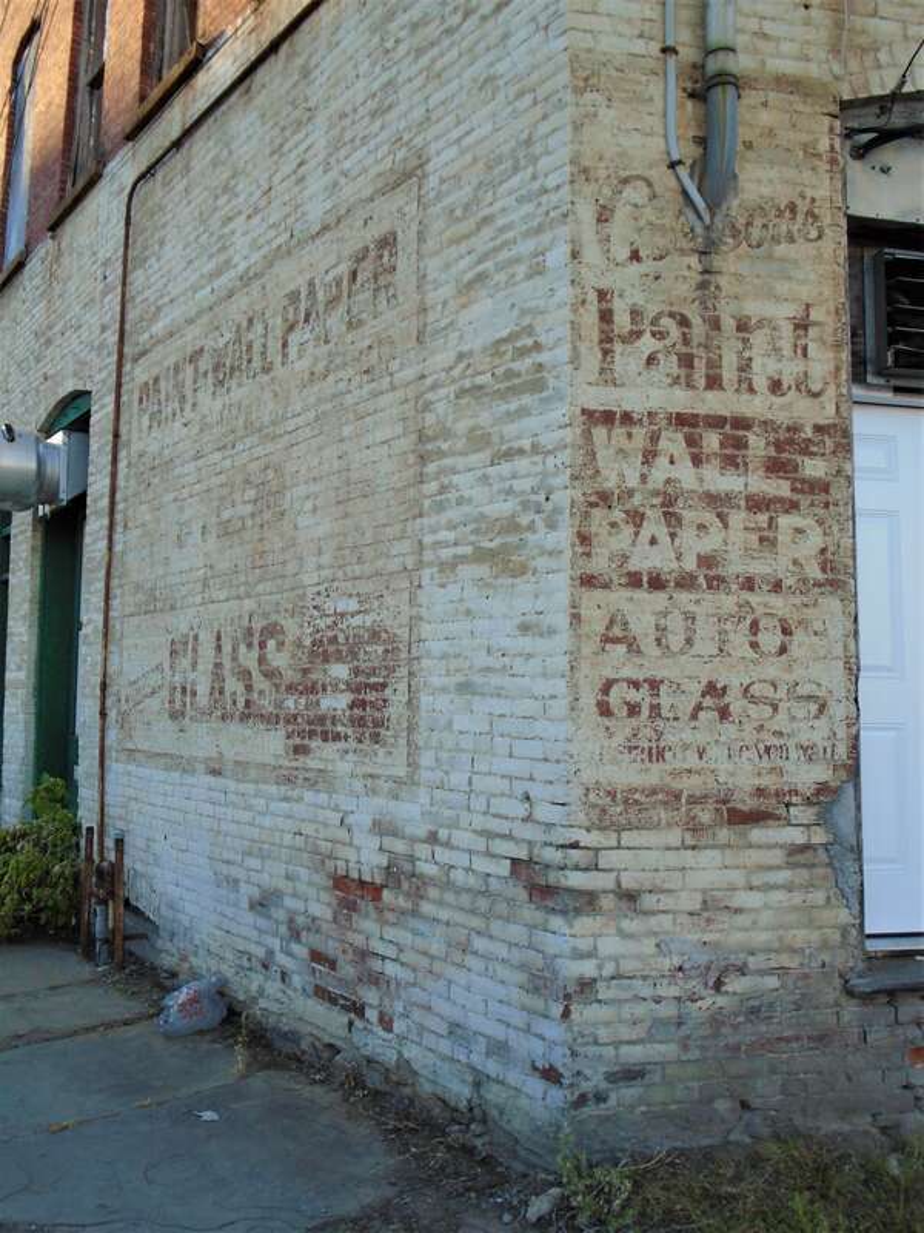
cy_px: 616
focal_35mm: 31
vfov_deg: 58.4
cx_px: 462
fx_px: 1103
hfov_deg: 45.4
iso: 100
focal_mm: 5.5
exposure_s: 1/125
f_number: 3.5
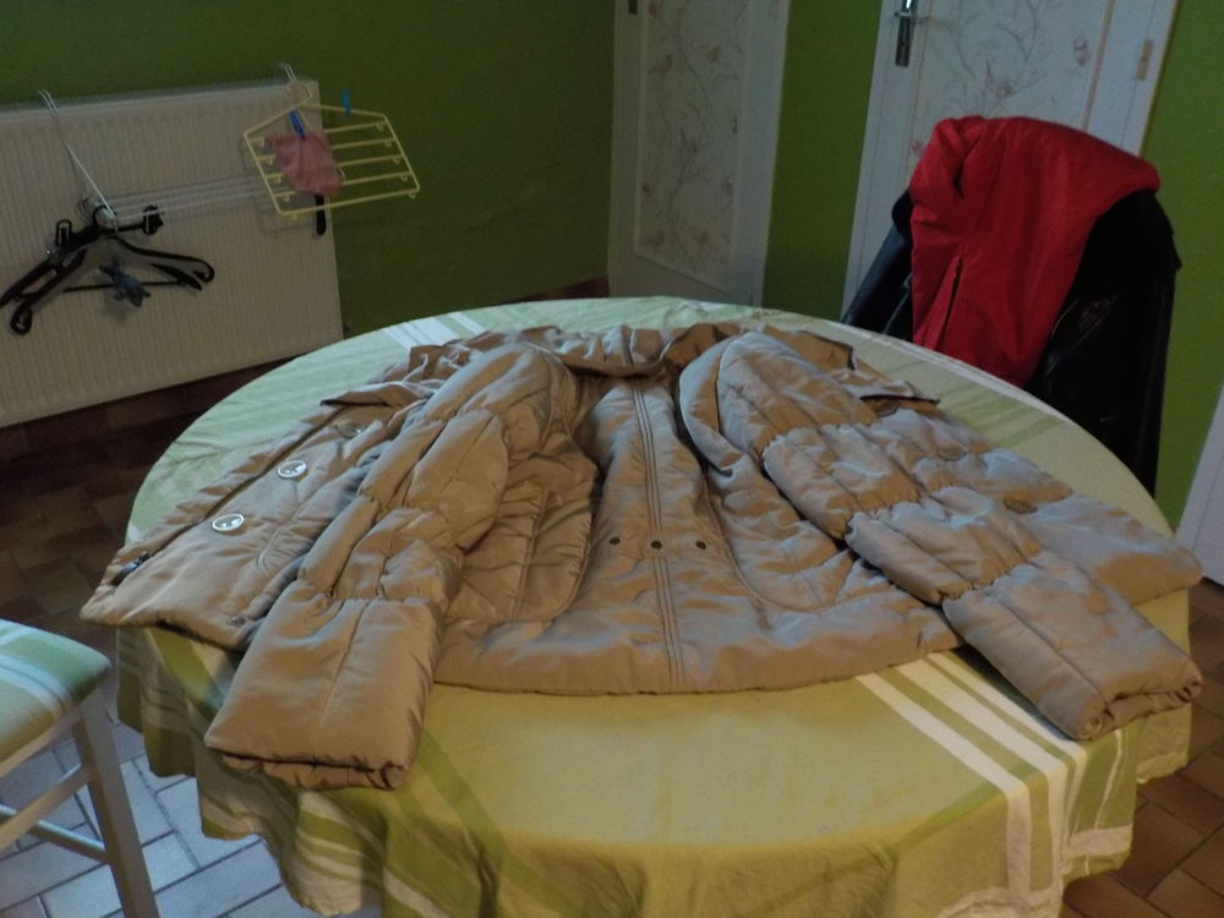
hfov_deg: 60.0
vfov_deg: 46.8
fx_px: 1061
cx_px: 612
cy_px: 459
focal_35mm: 30
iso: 640
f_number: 3.3
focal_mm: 4.1
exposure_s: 1/15
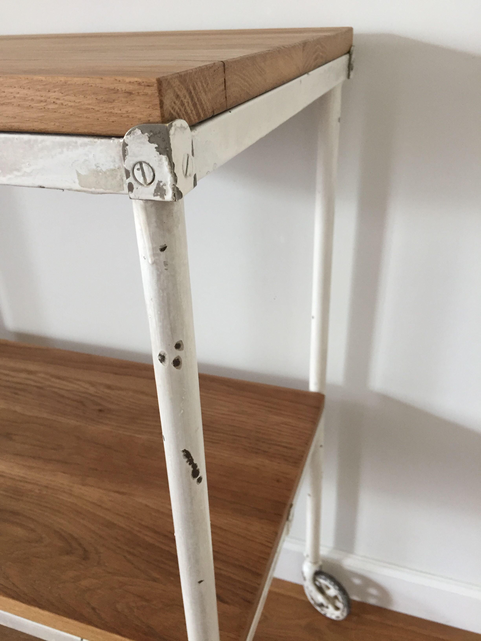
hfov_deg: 48.2
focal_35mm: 29
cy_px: 320
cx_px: 240
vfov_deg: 61.7
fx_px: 537
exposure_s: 1/33
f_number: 2.2
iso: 125
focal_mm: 4.15
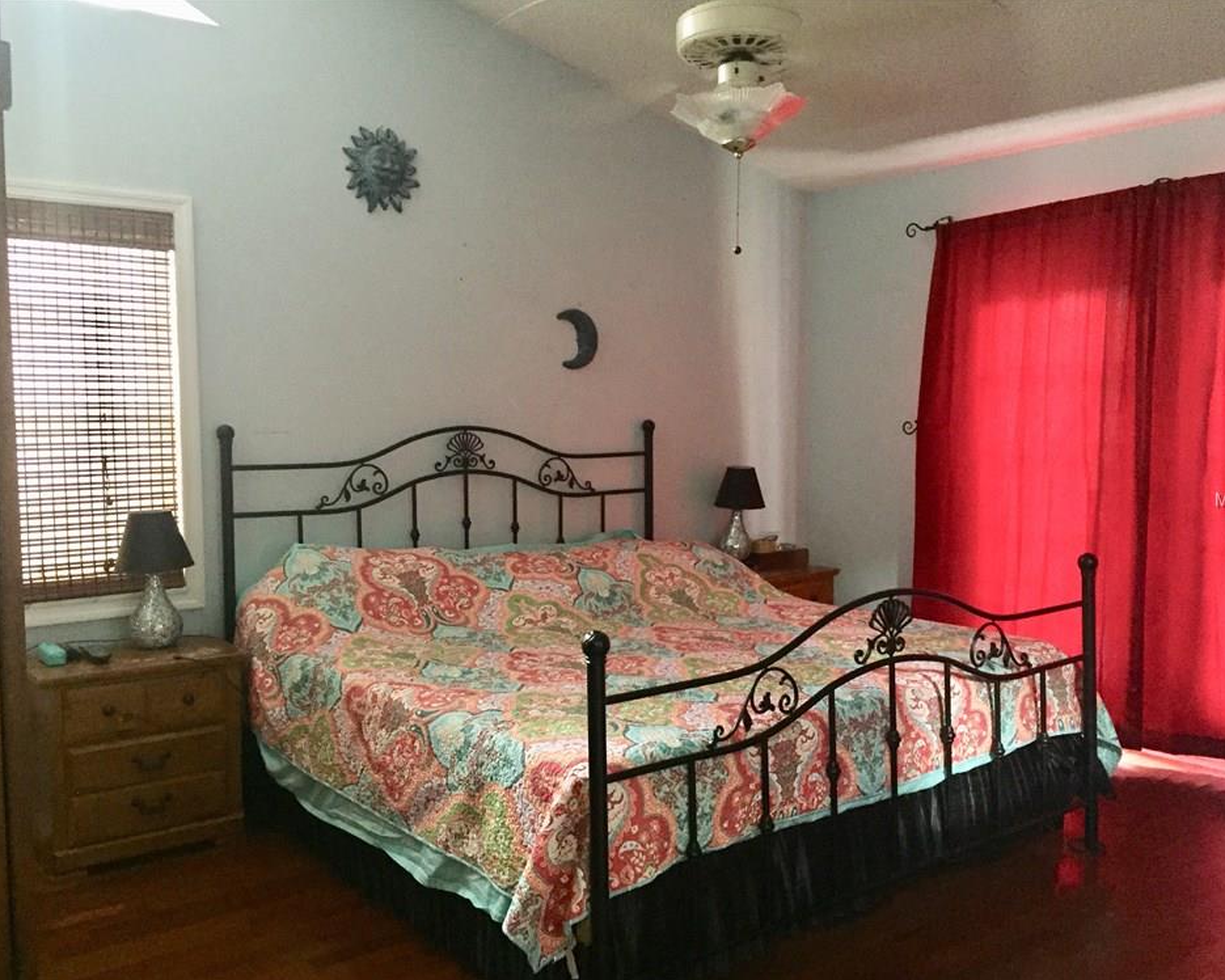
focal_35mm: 31
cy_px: 500
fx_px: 1124
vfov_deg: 47.1
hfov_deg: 57.2
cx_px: 624
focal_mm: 4.15
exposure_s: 1/15
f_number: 2.2
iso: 250
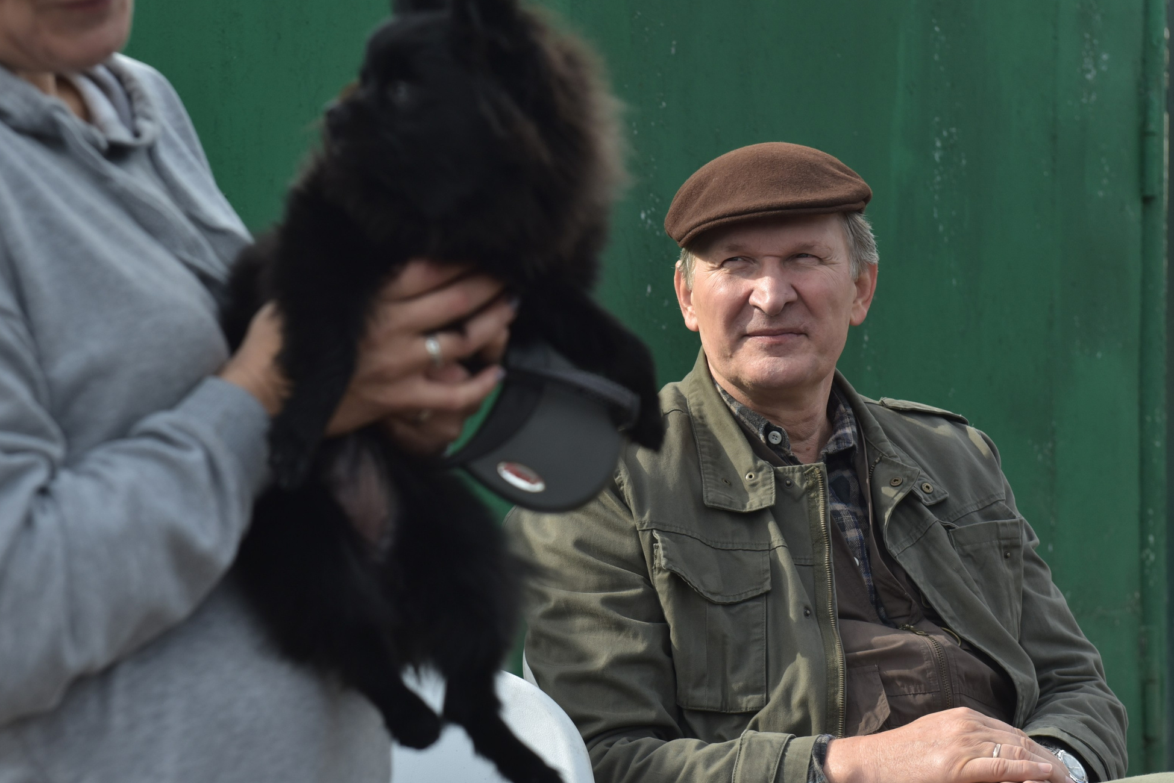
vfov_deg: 14.9
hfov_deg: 22.1
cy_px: 377
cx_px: 471
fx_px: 3001
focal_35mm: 92
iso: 200
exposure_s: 1/640
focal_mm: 70
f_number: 6.3
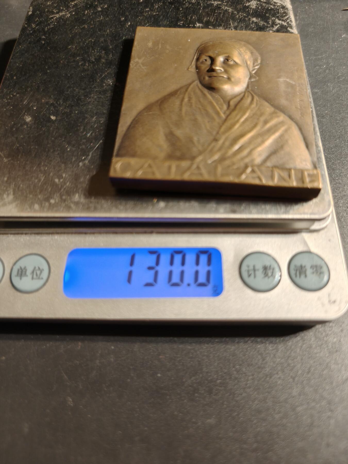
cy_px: 232
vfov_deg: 73.9
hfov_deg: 58.9
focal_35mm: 23
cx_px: 174
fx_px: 308
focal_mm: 6.06
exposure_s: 1/100
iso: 160
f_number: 1.6
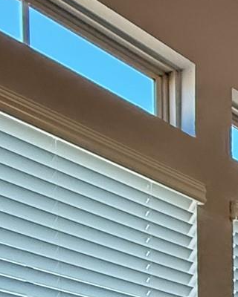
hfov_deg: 13.9
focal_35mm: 70
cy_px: 523
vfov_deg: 20.2
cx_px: 594
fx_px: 616
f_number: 2.2
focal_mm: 2.22
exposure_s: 1/120
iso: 500
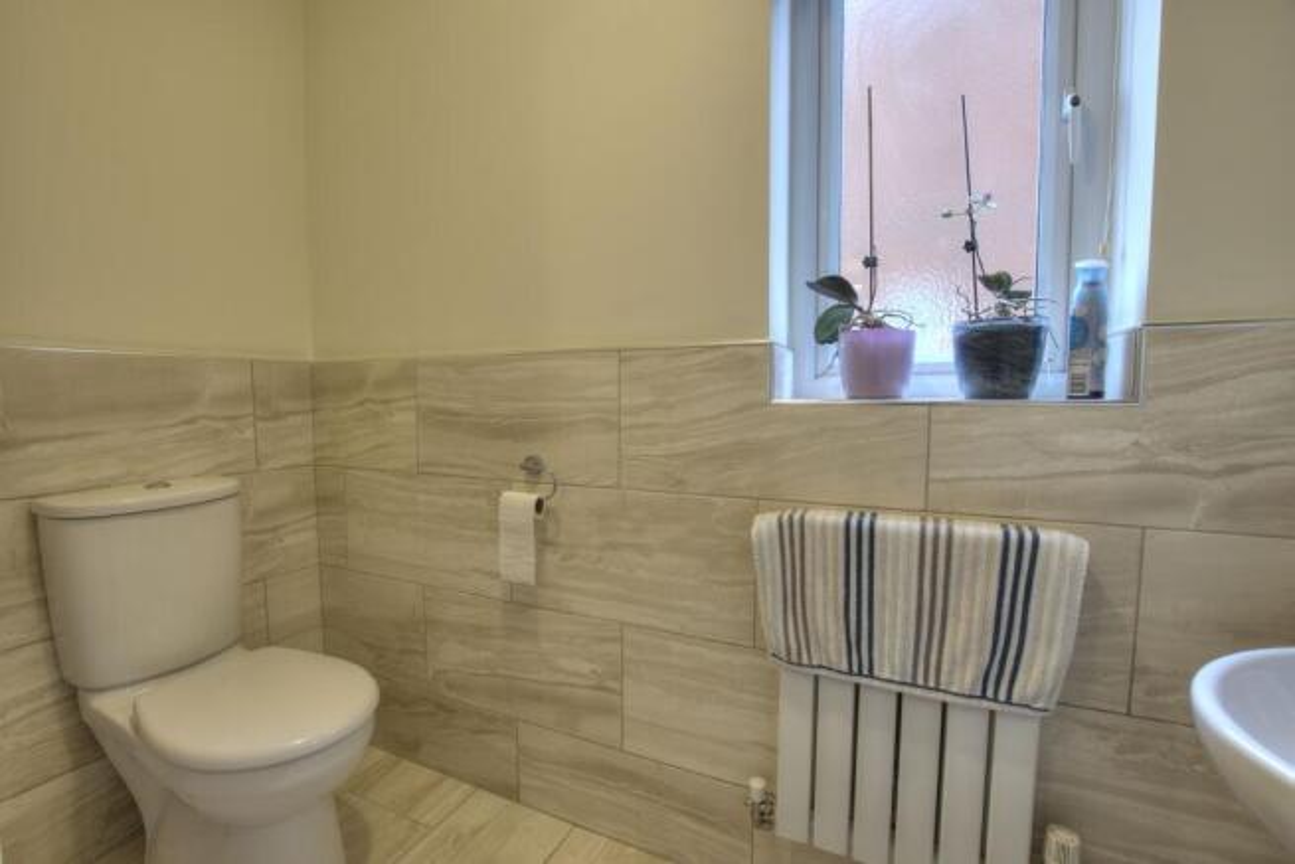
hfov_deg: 100.4
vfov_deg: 77.4
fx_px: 540
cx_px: 648
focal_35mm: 15
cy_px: 432
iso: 400
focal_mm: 10
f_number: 8
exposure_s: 1/13
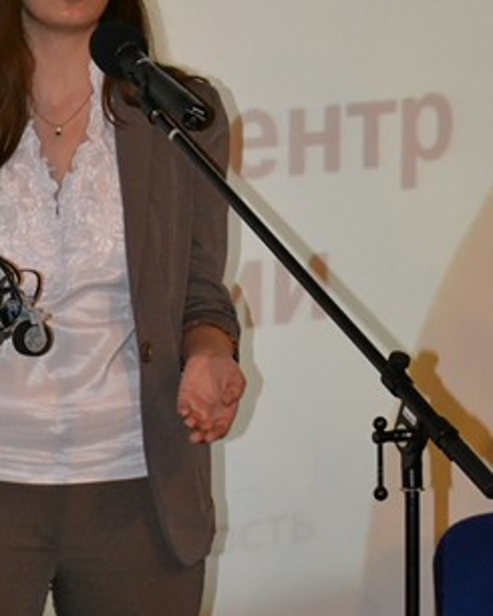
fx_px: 2769
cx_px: 97
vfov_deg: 12.7
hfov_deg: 10.1
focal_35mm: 152
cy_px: 294
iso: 3200
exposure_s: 1/60
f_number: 5.6
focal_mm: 55
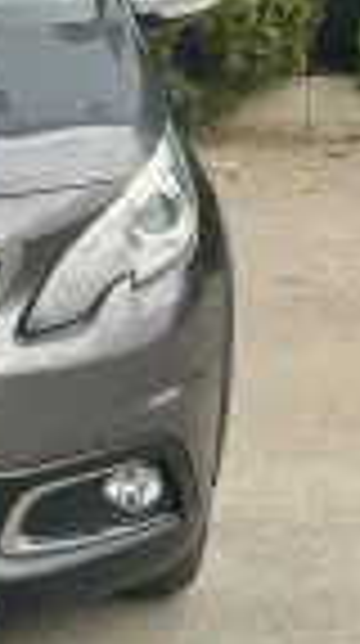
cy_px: 194
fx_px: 2249
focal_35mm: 132
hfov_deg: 8.8
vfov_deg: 16.2
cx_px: -266
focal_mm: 6.86
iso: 64
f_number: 1.78
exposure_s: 1/532
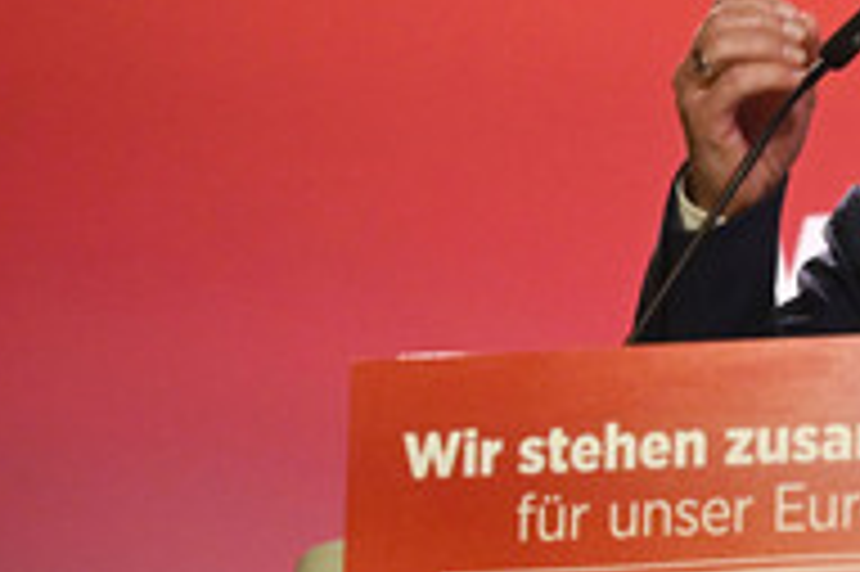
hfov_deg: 7.2
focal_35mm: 283
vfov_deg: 4.8
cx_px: 907
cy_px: -90
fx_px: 6755
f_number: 5.6
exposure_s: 1/320
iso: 6400
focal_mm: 120
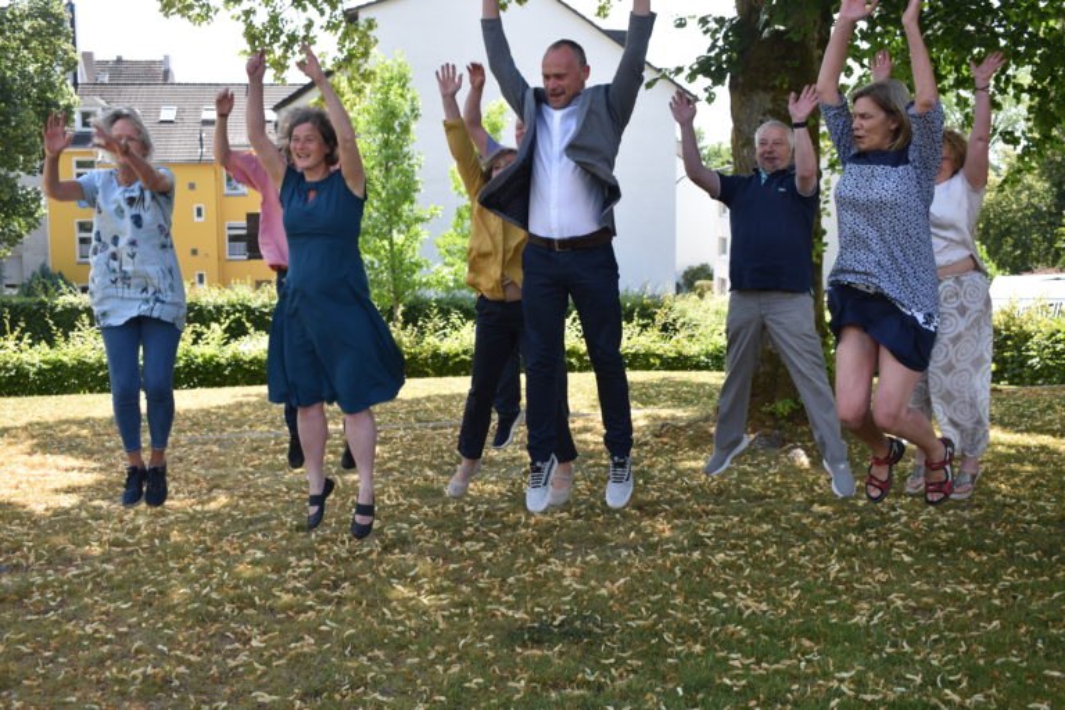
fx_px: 1154
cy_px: 355
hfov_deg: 49.6
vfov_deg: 34.2
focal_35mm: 39
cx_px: 532
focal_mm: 26
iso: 200
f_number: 6.3
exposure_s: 1/250
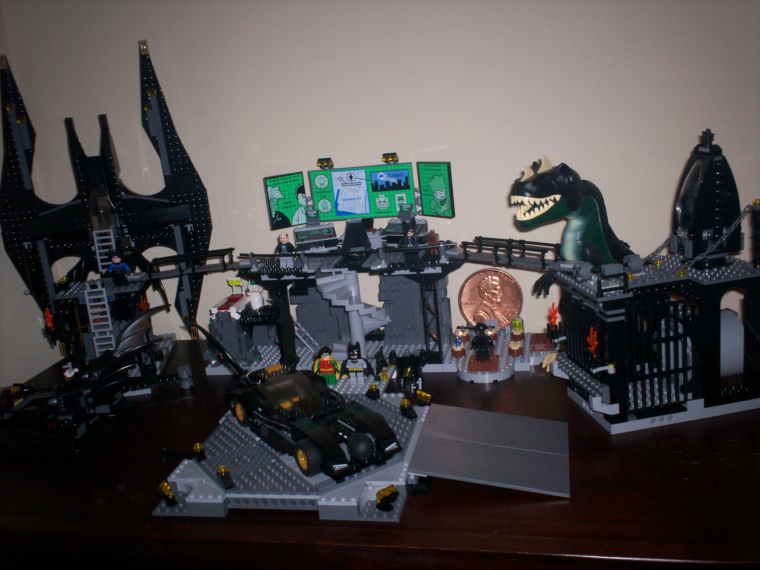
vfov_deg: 39.7
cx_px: 380
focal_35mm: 36
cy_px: 285
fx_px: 790
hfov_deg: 51.4
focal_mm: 6
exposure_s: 1/60
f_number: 4.5
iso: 140
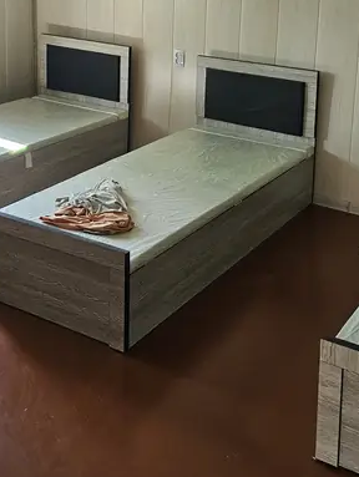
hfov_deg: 27.1
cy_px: 40
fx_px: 745
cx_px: 160
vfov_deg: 33.5
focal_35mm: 54
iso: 160
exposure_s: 1/180
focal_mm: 6.3
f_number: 1.7
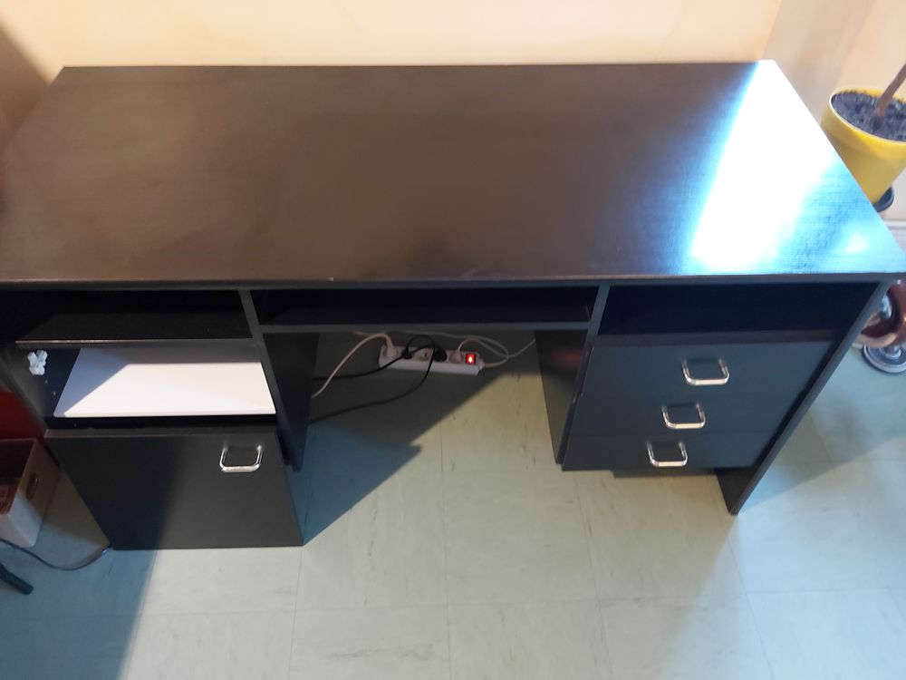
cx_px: 453
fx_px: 680
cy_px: 340
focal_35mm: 26
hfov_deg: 67.3
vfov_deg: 53.1
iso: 800
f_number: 1.7
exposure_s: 1/17
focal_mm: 3.92
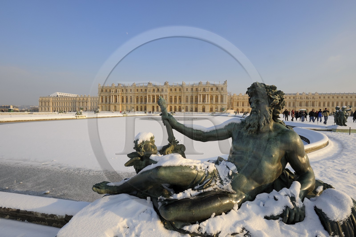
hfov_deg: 90.0
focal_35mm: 18
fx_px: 178
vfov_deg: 67.3
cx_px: 178
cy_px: 118
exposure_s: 1/60
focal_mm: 18
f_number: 20
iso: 200
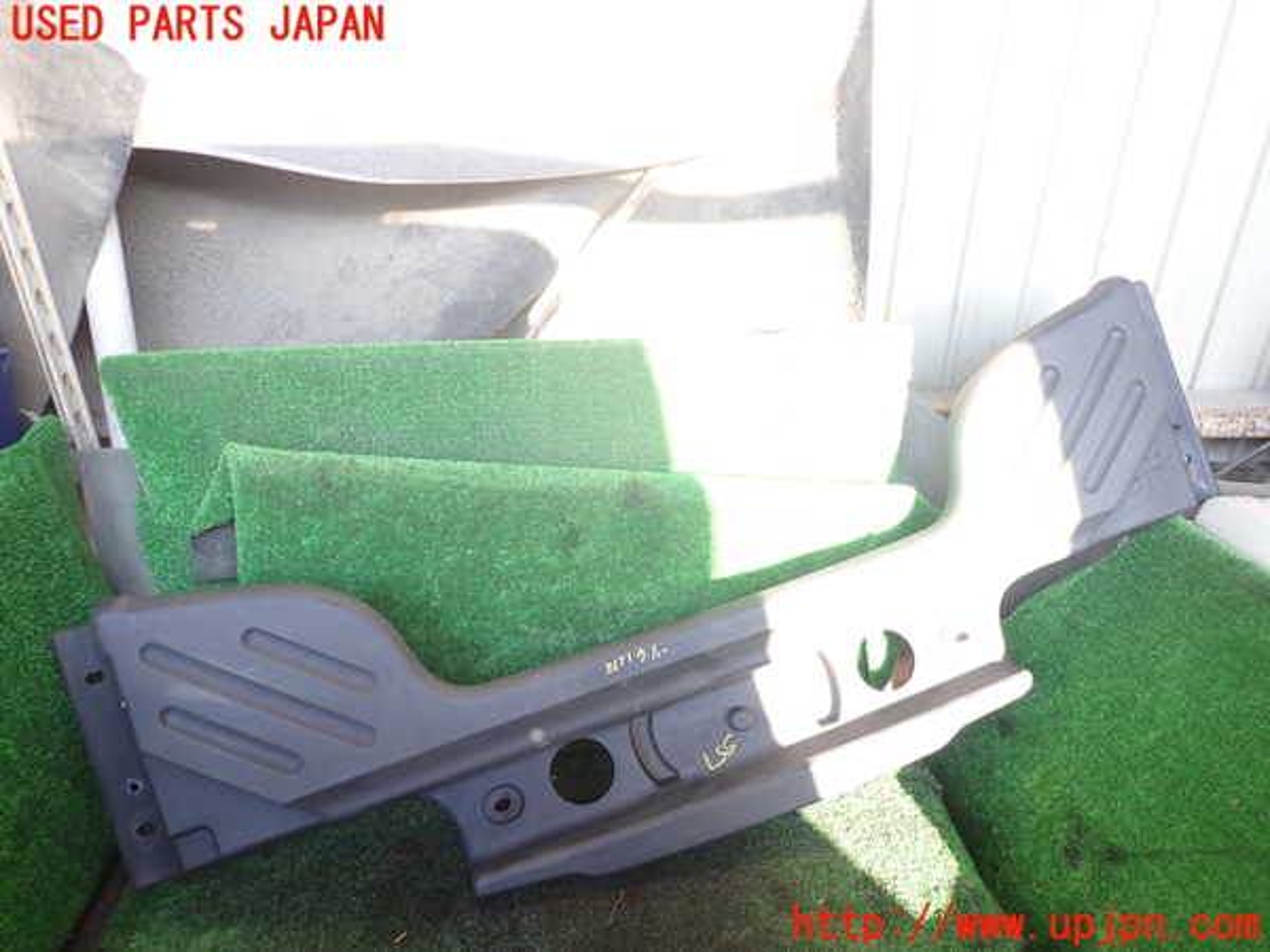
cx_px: 635
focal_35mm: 25
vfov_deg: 54.9
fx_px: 917
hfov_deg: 69.4
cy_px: 476
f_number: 2
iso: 100
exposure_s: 1/60
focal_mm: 4.5
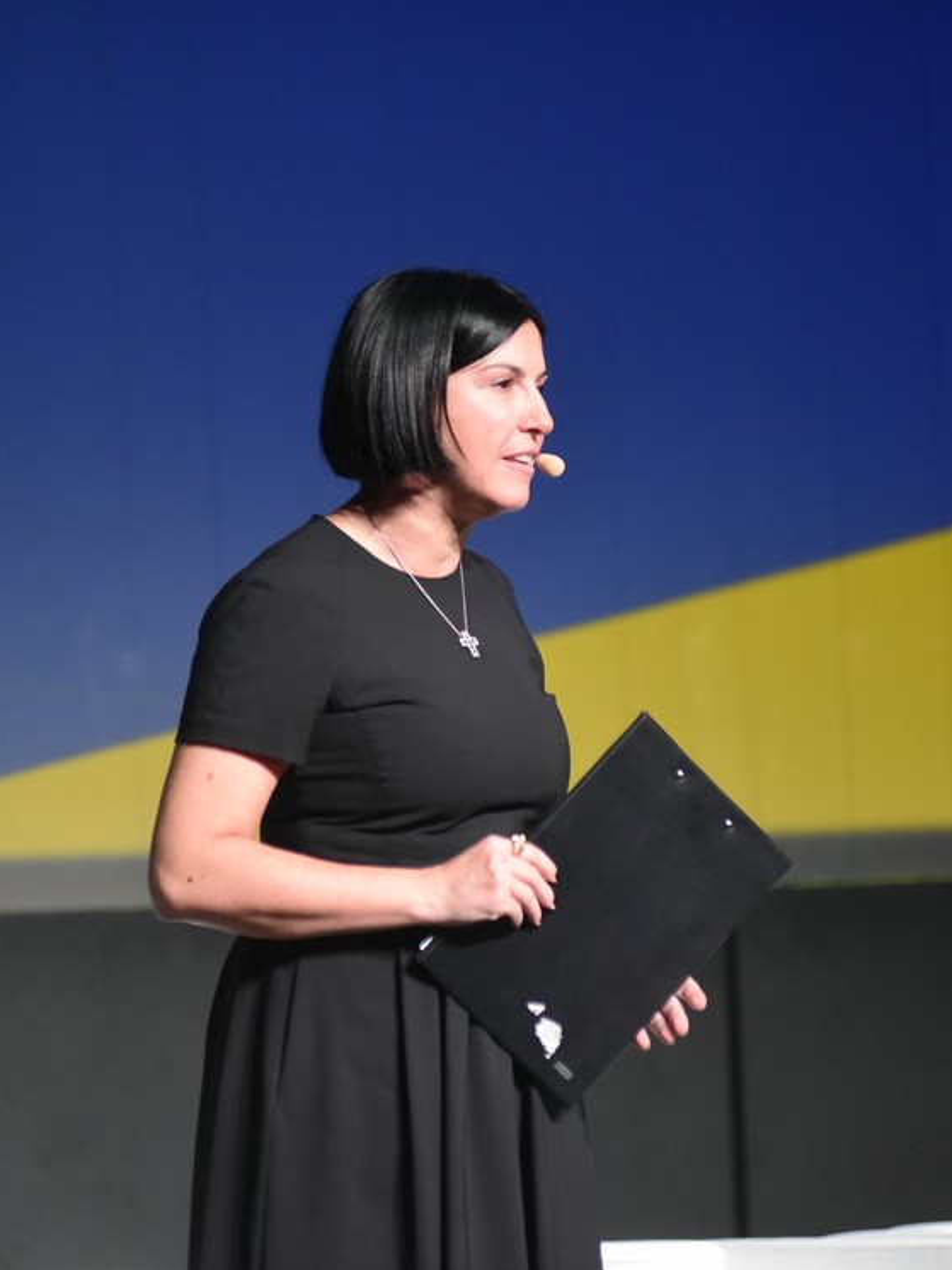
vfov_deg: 6.8
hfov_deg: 5.1
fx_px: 10640
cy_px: 635
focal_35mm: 290
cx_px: 437
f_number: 2.8
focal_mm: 200
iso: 3200
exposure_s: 1/320
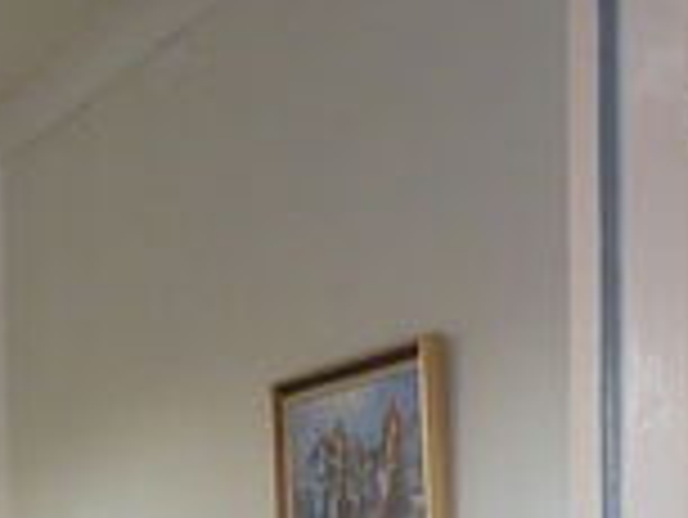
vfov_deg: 12.7
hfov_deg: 16.8
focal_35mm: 110
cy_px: 806
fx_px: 2188
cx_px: -216
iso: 800
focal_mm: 6.1
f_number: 3.7
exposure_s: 1/60
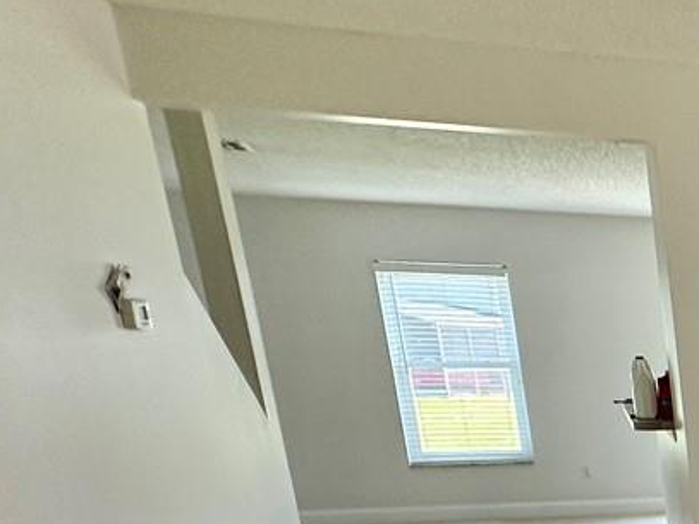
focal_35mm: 55
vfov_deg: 23.4
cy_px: 685
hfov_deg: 24.7
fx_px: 1110
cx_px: 1108
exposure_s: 1/99
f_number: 2.2
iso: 100
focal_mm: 2.22
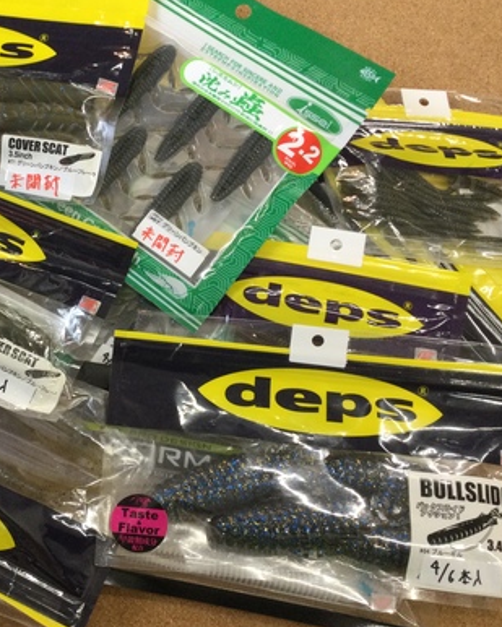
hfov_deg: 30.6
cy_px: 322
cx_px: 47
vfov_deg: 39.5
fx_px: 873
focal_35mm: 47
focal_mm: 3.3
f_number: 2.4
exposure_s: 1/30
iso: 32
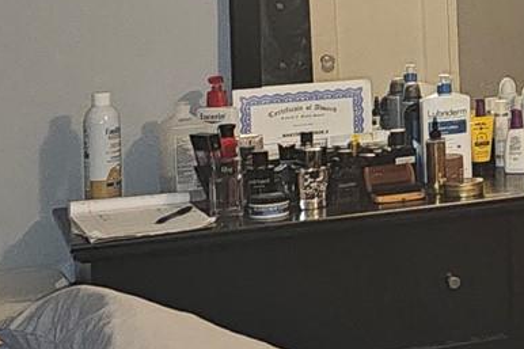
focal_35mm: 127
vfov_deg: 10.6
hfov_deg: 13.6
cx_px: 1079
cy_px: -61
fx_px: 1848
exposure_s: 1/9.99
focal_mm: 6.3
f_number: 1.7
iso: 160
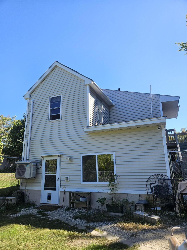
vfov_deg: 73.9
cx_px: 94
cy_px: 125
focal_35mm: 23
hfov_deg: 58.9
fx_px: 166
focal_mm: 5.4
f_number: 1.8
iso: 50
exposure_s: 1/1087
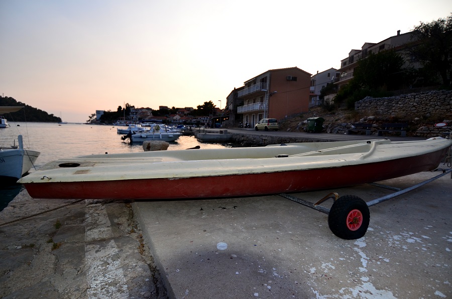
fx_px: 226
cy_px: 150
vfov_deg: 67.1
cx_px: 226
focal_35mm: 18
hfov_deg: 90.1
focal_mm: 12
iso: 320
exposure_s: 1/250
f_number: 4
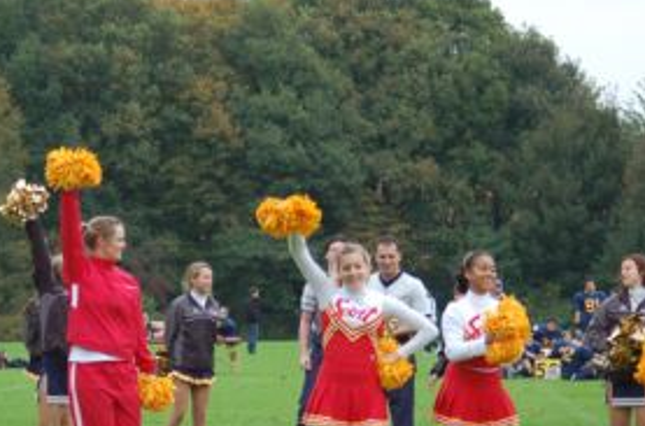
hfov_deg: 12.0
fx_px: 3073
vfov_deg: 7.9
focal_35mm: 172
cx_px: 218
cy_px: 328
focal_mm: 70
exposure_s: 1/500
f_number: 4
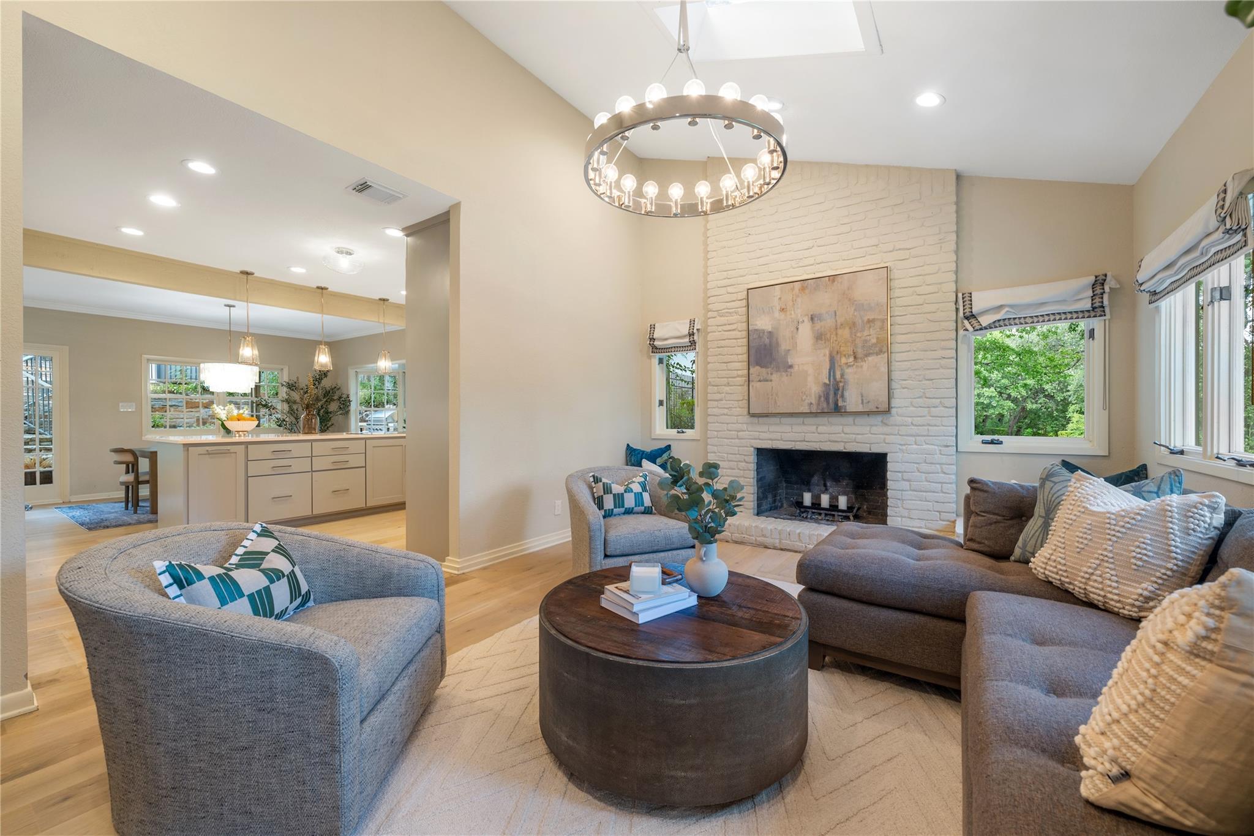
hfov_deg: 104.3
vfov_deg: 81.2
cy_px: 418
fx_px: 488
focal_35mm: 14
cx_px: 627
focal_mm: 14
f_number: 8
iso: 250
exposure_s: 1
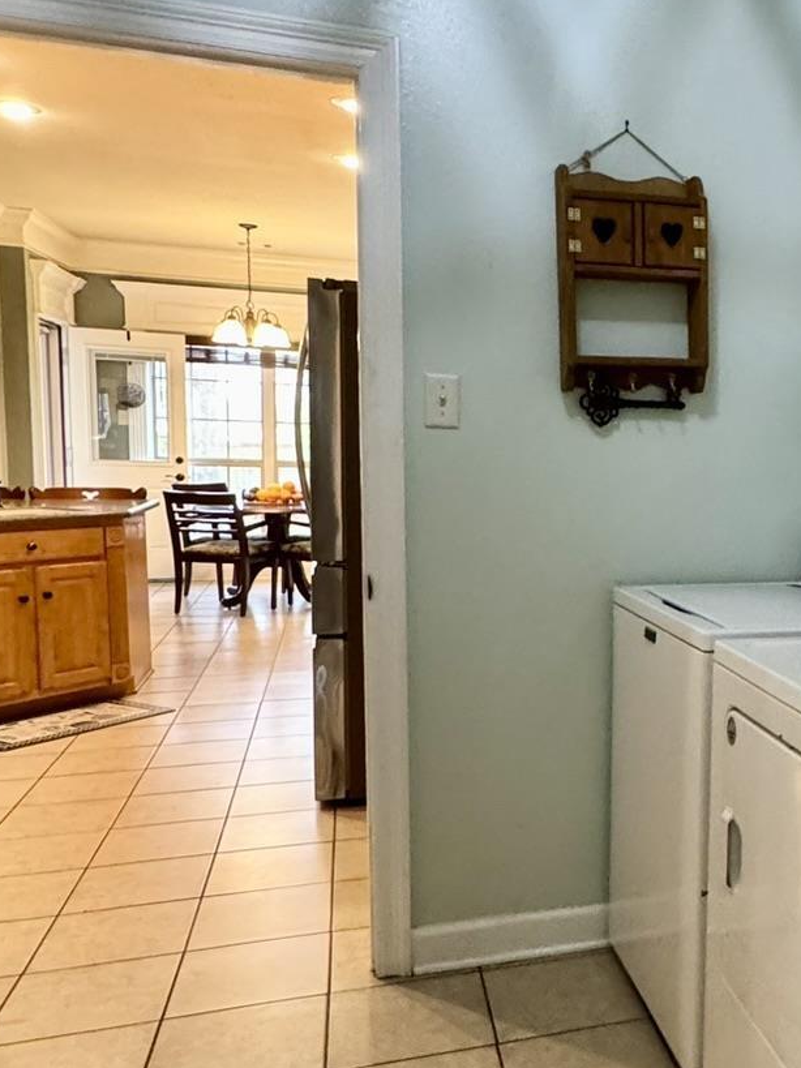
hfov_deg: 37.0
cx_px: 776
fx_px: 1080
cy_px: 571
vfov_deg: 52.6
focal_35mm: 35
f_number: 2.2
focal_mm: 2.22
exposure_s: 1/60
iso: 640
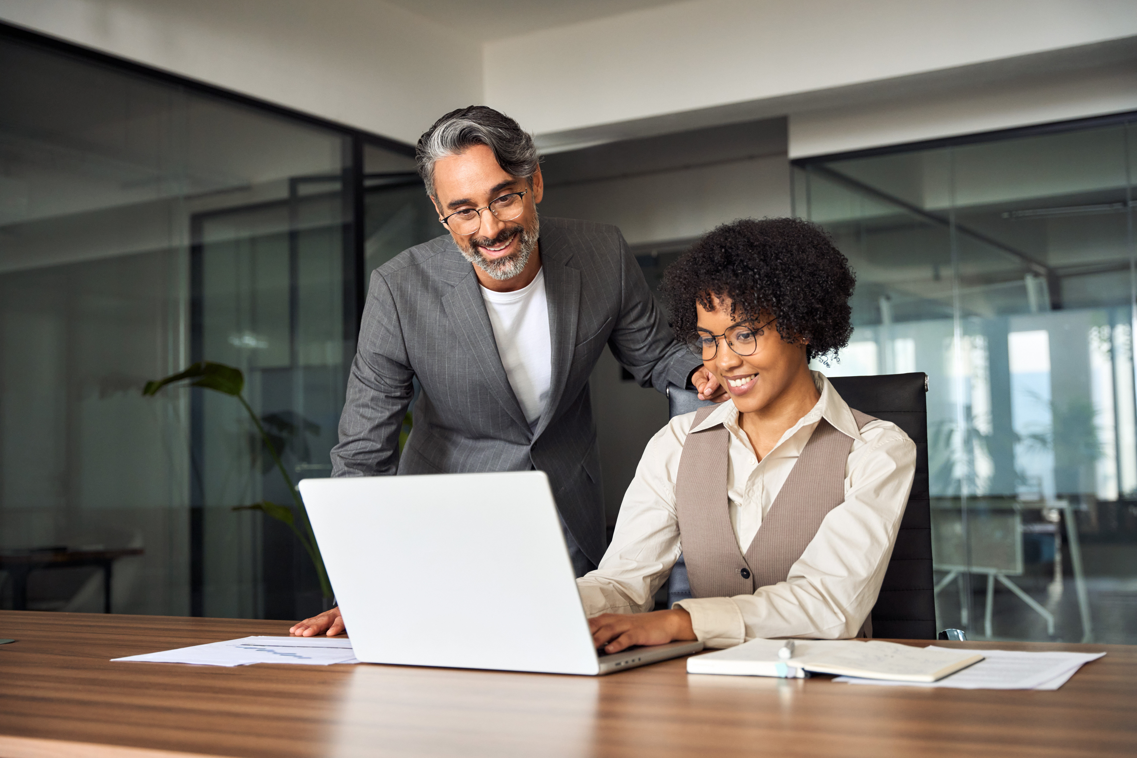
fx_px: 1456
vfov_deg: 29.2
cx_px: 568
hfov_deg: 42.7
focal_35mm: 46
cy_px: 379
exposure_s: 1/200
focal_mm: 46.1
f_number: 3.5
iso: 1600
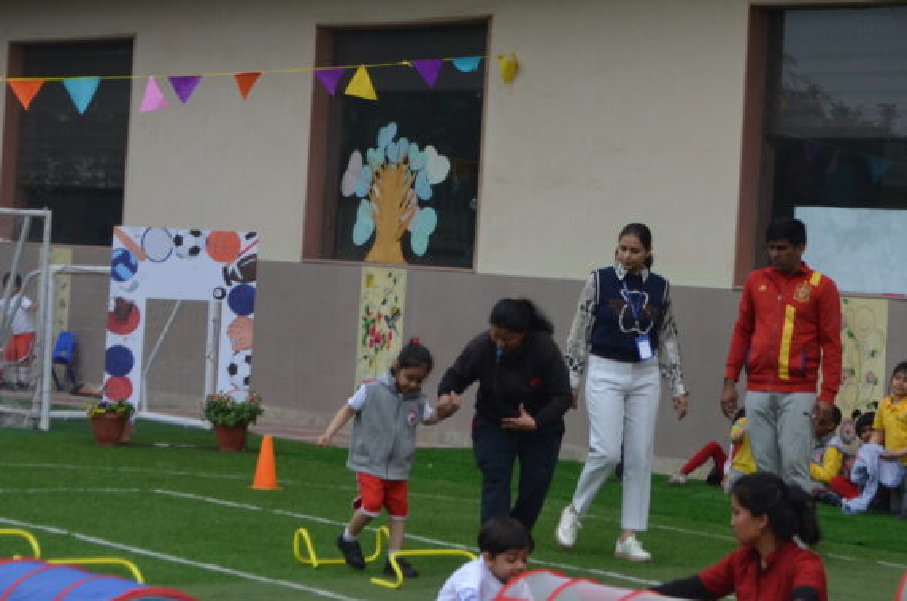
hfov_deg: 18.1
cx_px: 572
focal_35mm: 113
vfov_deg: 12.0
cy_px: 102
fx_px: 2841
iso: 500
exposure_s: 1/1000
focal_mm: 42
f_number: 5.3
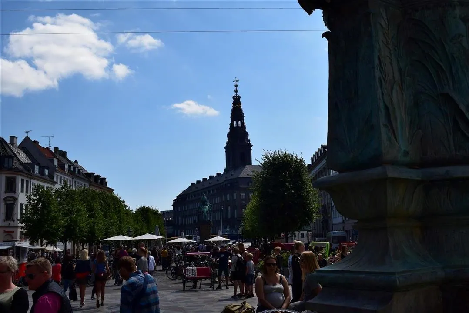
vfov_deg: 35.5
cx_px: 234
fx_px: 489
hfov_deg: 51.3
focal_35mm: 38
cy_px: 156
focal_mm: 25
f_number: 11
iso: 200
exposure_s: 1/500
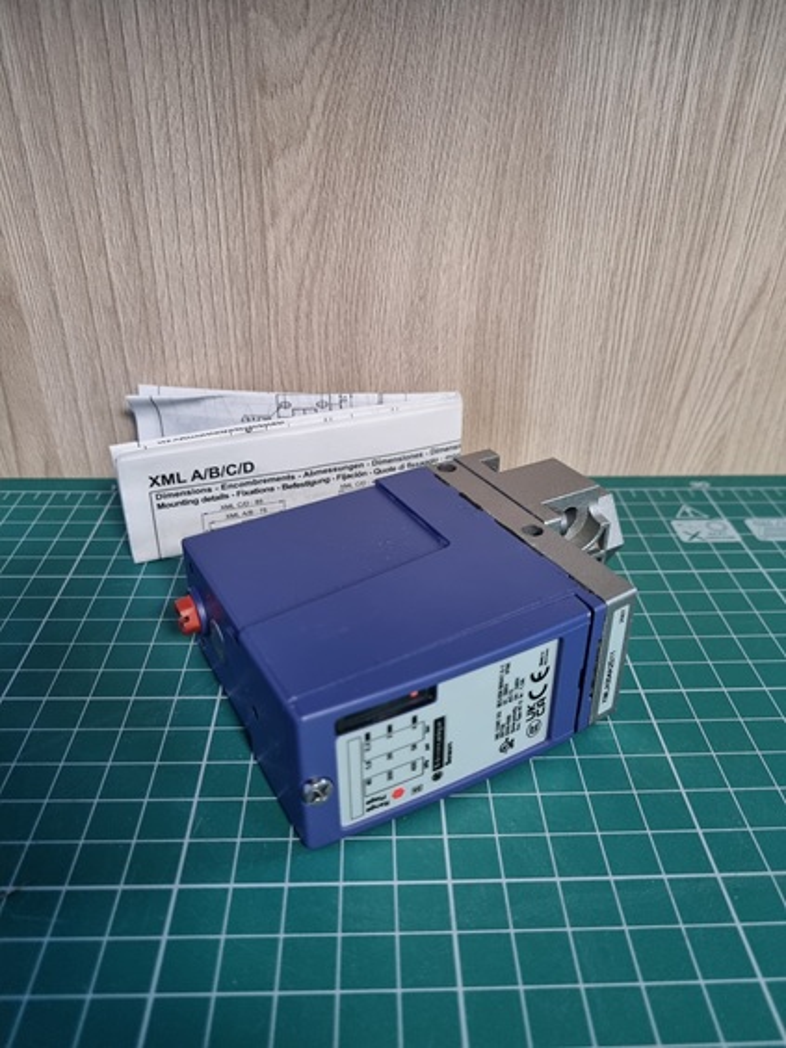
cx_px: 393
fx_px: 787
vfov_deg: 67.3
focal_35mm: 26
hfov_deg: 53.1
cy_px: 524
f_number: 1.8
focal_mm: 5.4
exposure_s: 1/50
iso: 400
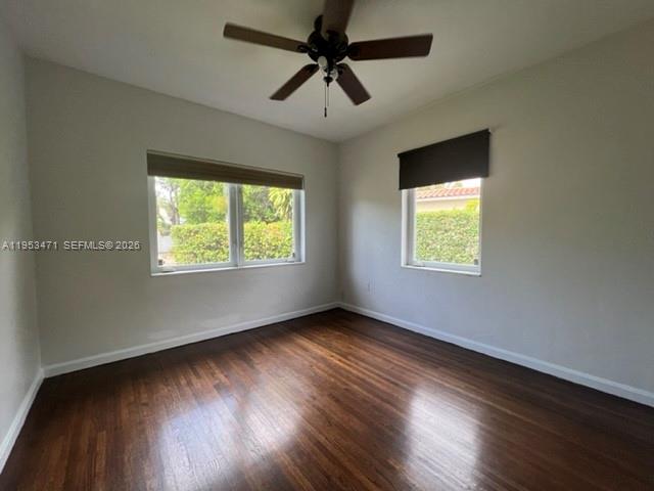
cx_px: 327
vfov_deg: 89.9
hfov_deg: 106.2
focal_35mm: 13
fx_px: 246
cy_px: 246
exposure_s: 1/99
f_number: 1.8
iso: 64
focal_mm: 1.57
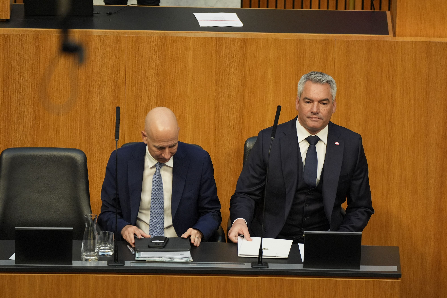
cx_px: 224
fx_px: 3179
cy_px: 149
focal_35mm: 256
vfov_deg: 5.4
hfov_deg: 8.0
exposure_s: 1/250
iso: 3200
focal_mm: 256
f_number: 5.6
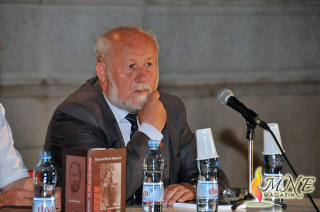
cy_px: 106
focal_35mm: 300
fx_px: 2663
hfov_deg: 6.9
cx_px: 160
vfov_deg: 4.6
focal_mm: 200
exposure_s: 1/125
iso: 1000
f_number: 5.6
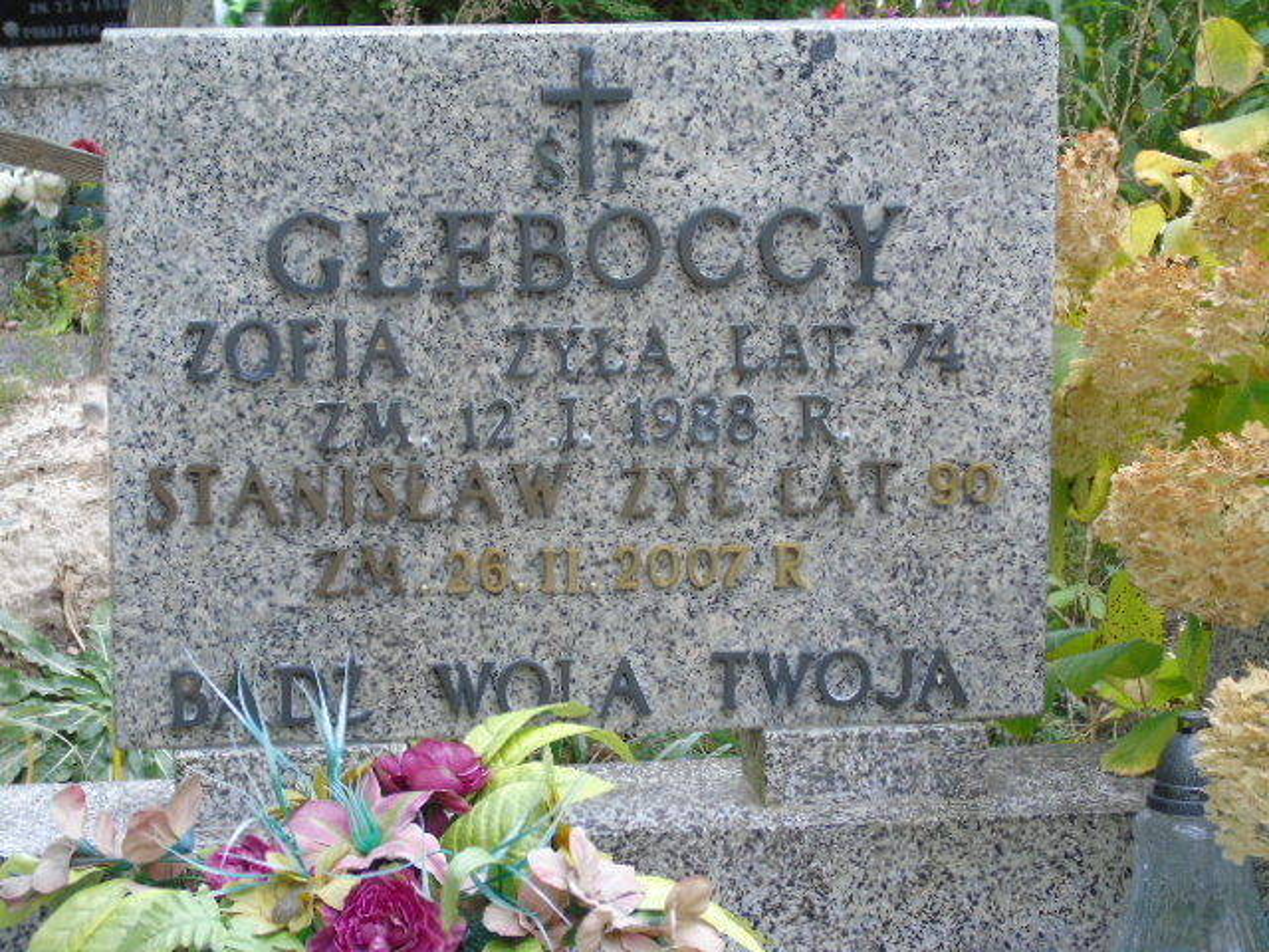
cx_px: 634
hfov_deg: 18.2
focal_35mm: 108
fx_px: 3959
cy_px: 476
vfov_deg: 13.7
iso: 80
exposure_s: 1/30
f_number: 4.4
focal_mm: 19
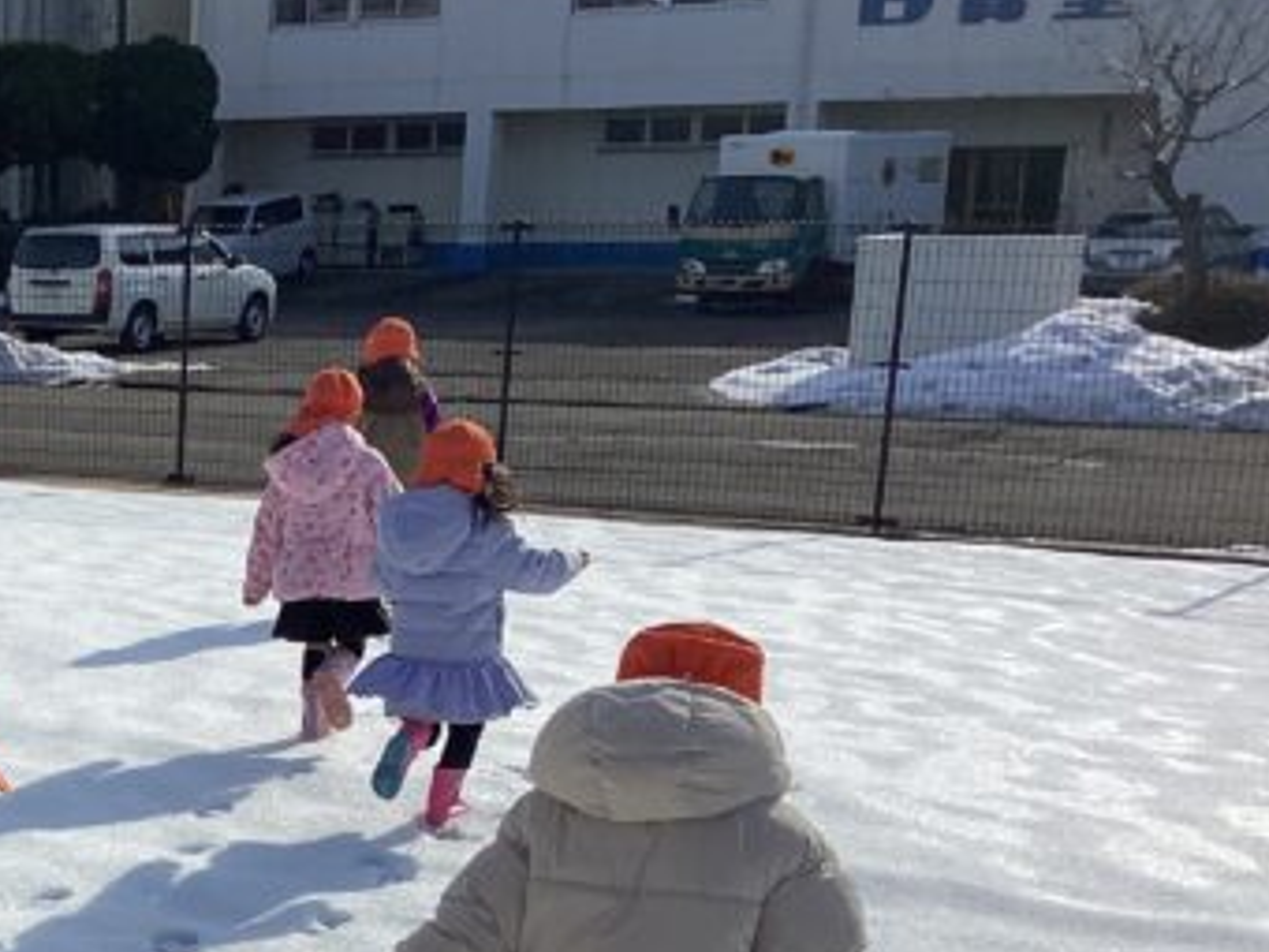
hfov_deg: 25.5
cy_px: 911
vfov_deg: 20.5
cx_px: -160
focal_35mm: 70
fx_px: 2566
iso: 25
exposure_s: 1/3546
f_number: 2.4
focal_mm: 3.3
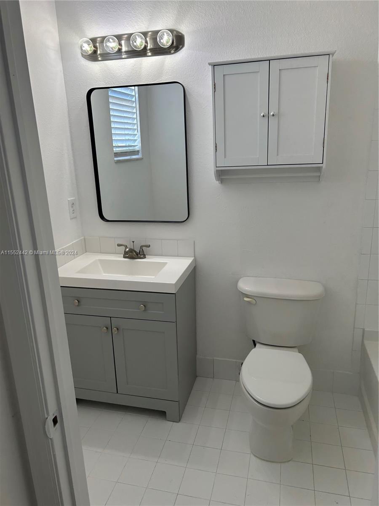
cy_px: 253
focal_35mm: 26
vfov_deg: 67.3
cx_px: 190
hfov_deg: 53.1
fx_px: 380
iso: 50
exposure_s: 1/120
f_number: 1.5
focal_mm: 5.7
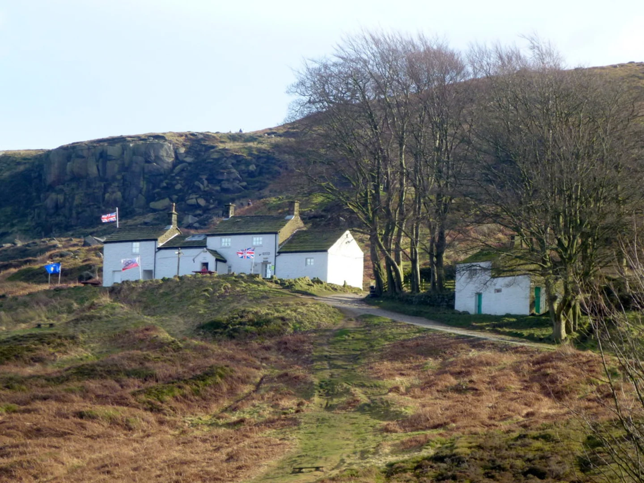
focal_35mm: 232
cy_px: 242
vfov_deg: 6.4
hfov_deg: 8.5
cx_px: 322
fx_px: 4316
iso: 100
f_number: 5.6
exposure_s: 1/200
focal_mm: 41.5
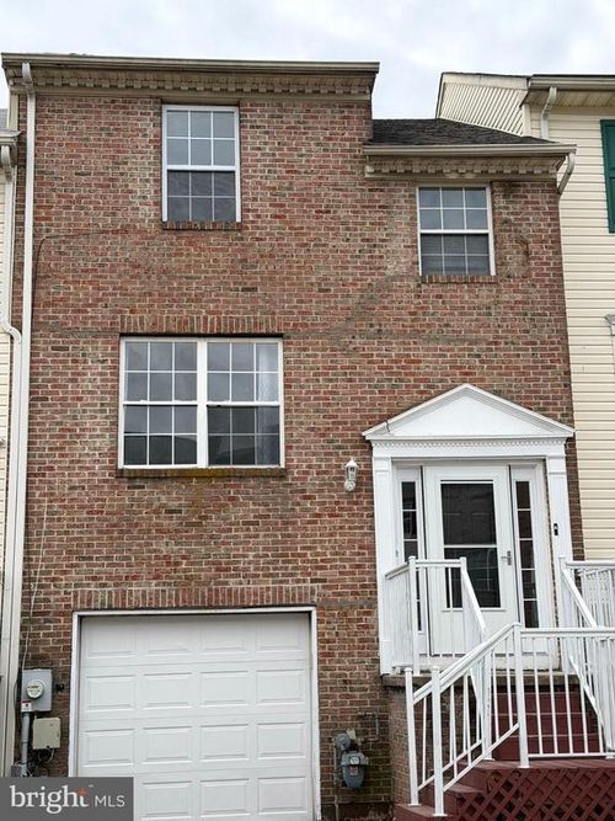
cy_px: 410
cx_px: 308
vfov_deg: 39.7
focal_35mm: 48
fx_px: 1137
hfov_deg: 30.3
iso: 80
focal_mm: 6.76
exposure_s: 1/3378
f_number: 1.78
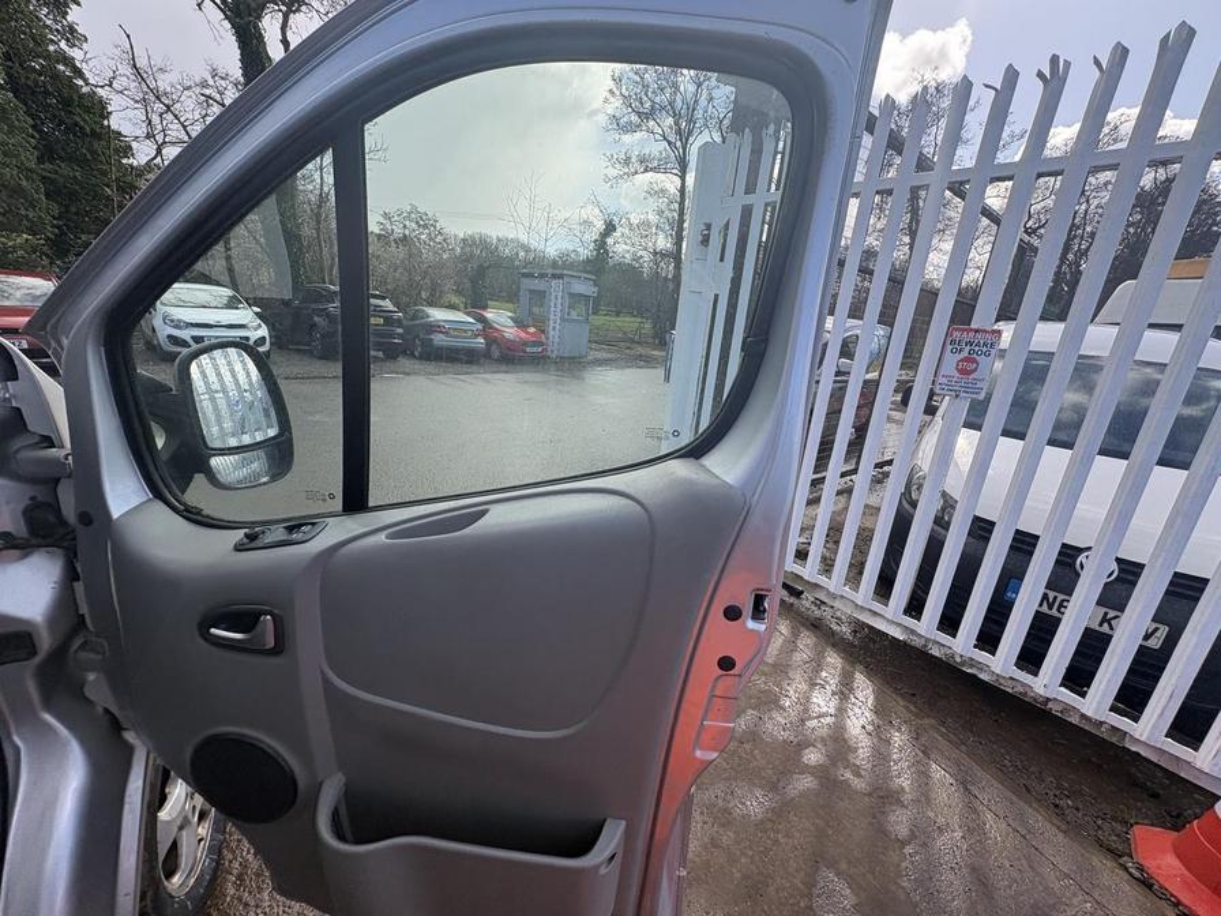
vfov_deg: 85.7
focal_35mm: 14
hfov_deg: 102.1
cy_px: 458
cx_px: 610
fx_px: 494
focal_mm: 2.22
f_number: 2.2
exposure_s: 1/435
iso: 40
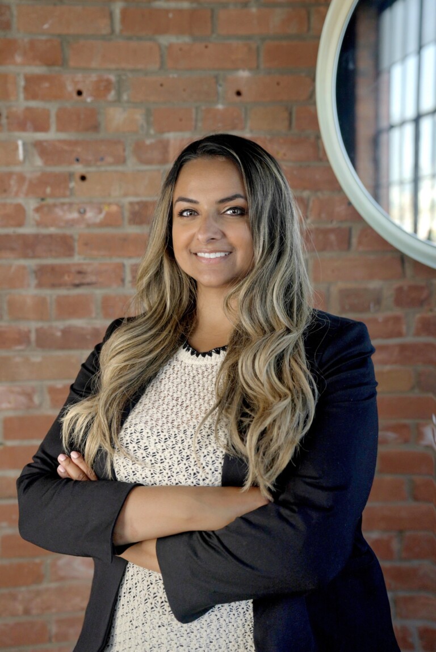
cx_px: 218
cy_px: 326
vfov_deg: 42.7
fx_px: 835
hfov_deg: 29.3
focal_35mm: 46
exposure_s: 1/200
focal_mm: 46
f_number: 3.2
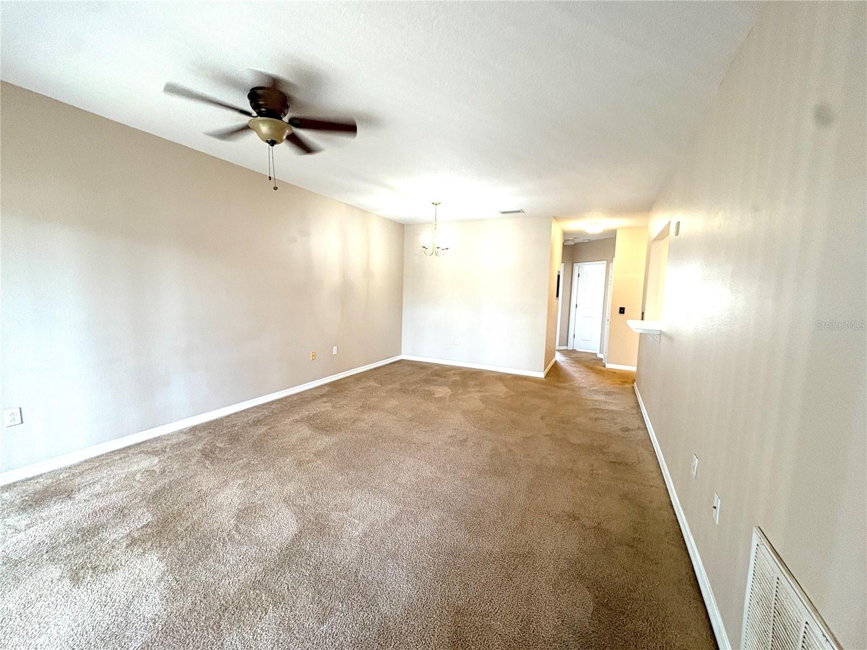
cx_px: 434
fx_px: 351
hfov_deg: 102.1
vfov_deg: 85.7
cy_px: 325
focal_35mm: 14
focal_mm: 2.22
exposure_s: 1/60
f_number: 2.2
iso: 200
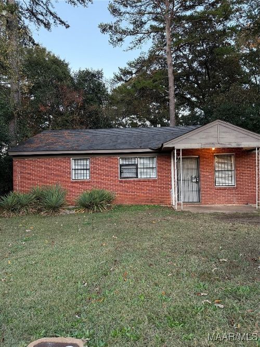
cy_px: 174
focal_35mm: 24
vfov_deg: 71.6
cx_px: 130
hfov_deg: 56.8
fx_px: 240
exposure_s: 1/134
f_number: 1.78
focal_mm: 6.76
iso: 200
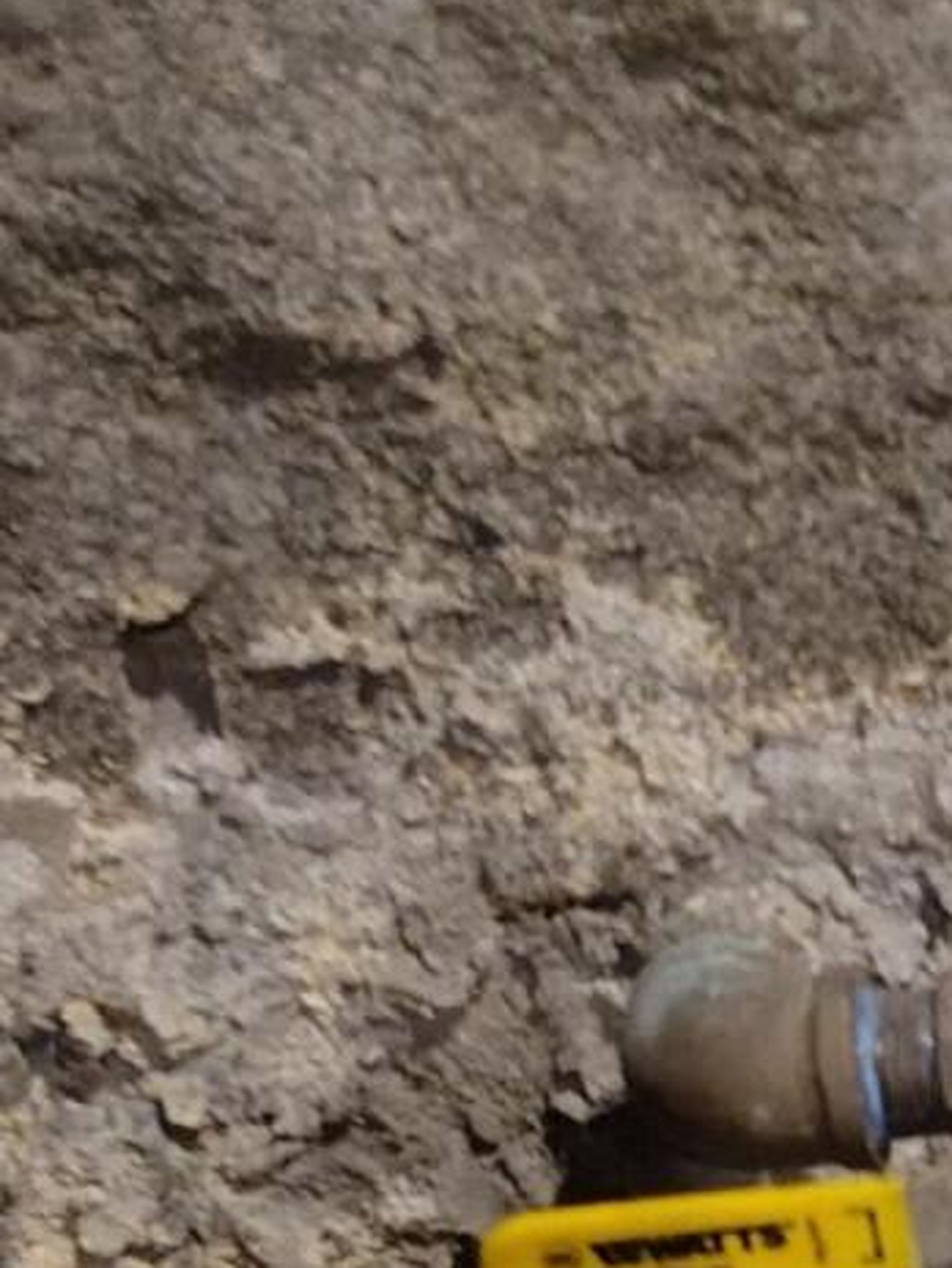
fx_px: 3810
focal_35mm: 104
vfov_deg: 18.4
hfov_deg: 12.6
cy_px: 1279
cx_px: 1845
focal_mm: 5.56
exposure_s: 1/12.5
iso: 5384
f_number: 1.8
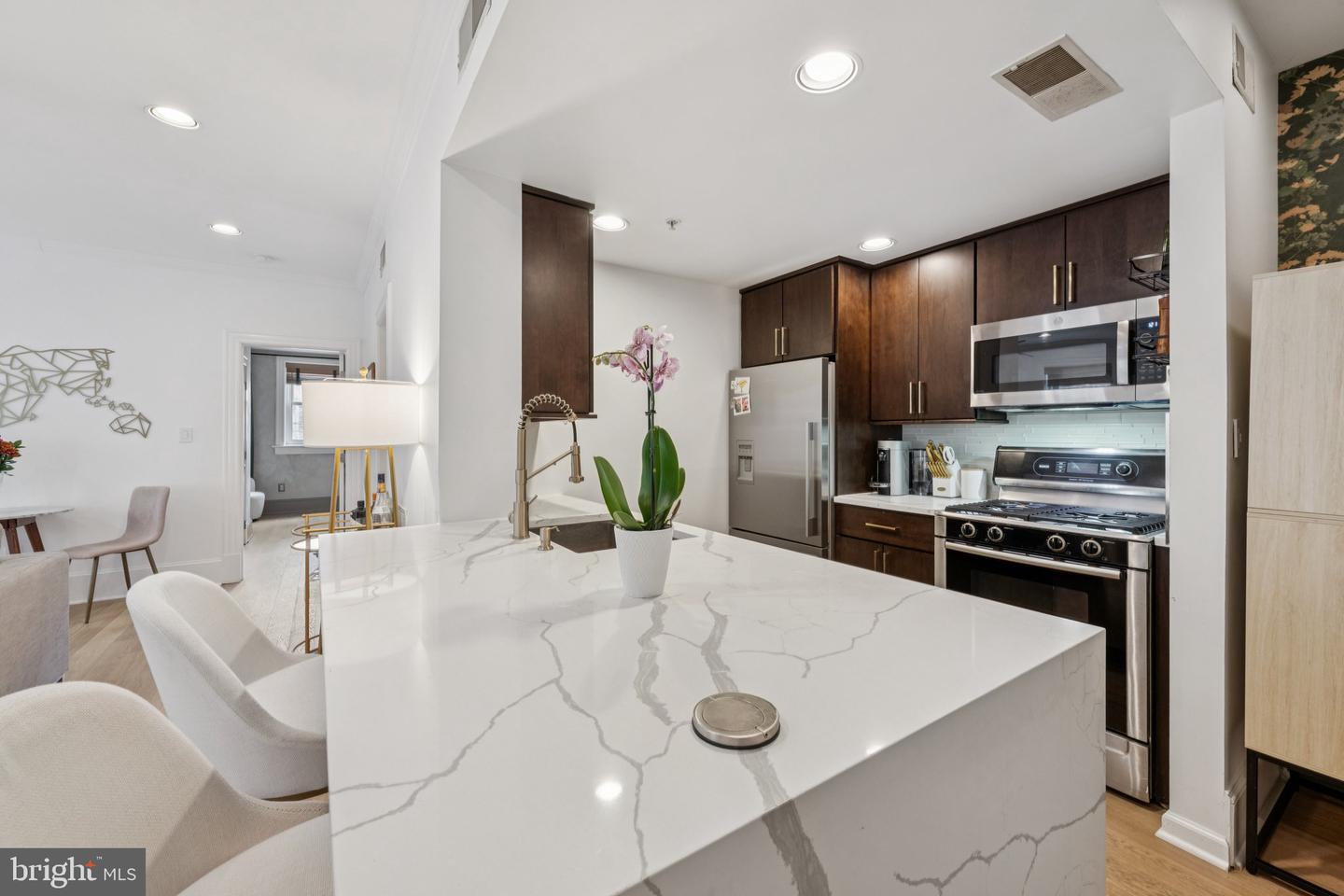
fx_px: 523
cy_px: 448
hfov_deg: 104.3
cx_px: 672
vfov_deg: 81.2
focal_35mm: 14
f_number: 10
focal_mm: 14
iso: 320
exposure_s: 1/4
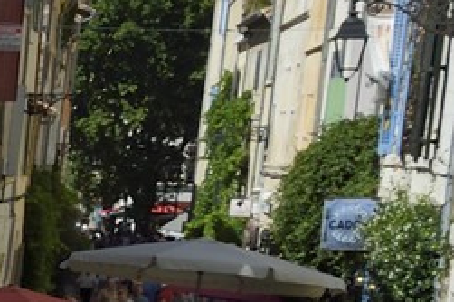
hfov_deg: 10.9
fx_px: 1928
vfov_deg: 8.2
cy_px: 732
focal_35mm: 153
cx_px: -720
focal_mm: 24
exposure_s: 1/250
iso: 200
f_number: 13
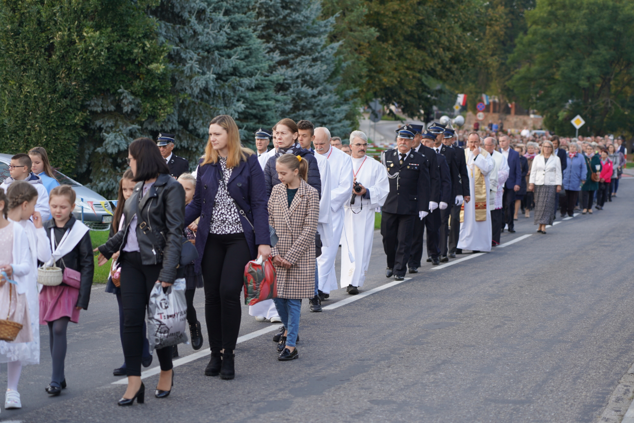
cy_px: 212
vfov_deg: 13.0
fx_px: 1849
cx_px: 317
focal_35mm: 105
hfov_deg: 19.5
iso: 200
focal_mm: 105
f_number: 4
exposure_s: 1/160
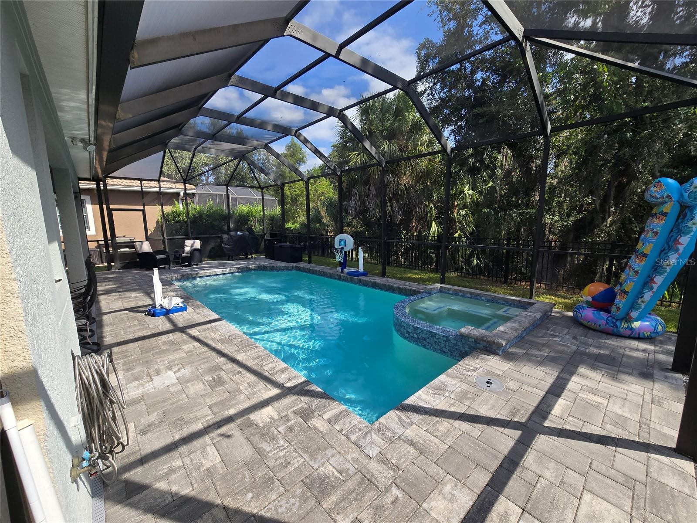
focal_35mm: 13
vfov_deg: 89.9
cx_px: 348
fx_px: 262
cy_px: 262
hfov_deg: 106.2
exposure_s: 1/825
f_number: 2.2
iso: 50
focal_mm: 2.2
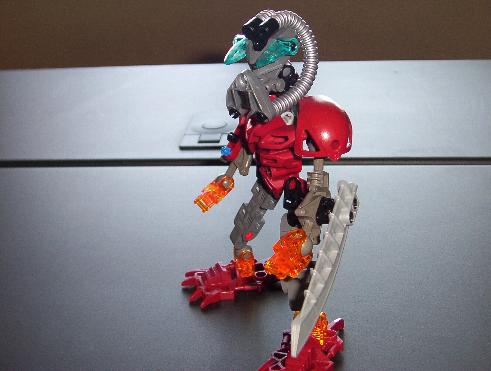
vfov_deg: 28.7
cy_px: 186
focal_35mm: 51
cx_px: 246
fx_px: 725
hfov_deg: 37.4
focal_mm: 7.88
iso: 100
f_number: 3.16
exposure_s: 1/49.9
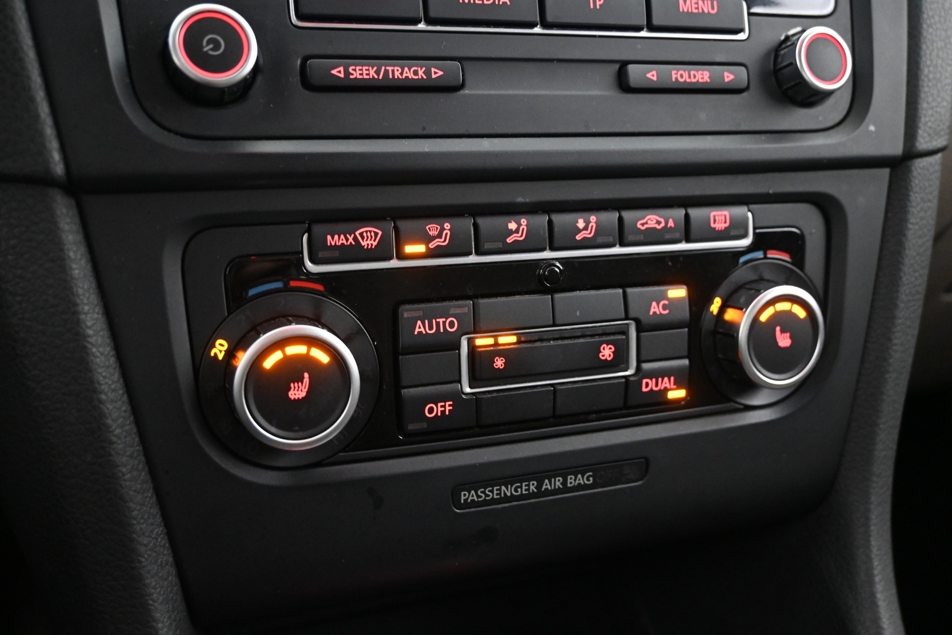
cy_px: 318
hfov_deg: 56.1
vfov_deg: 39.1
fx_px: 892
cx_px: 476
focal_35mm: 34
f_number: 4
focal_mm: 22.5
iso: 3200
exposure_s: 1/13
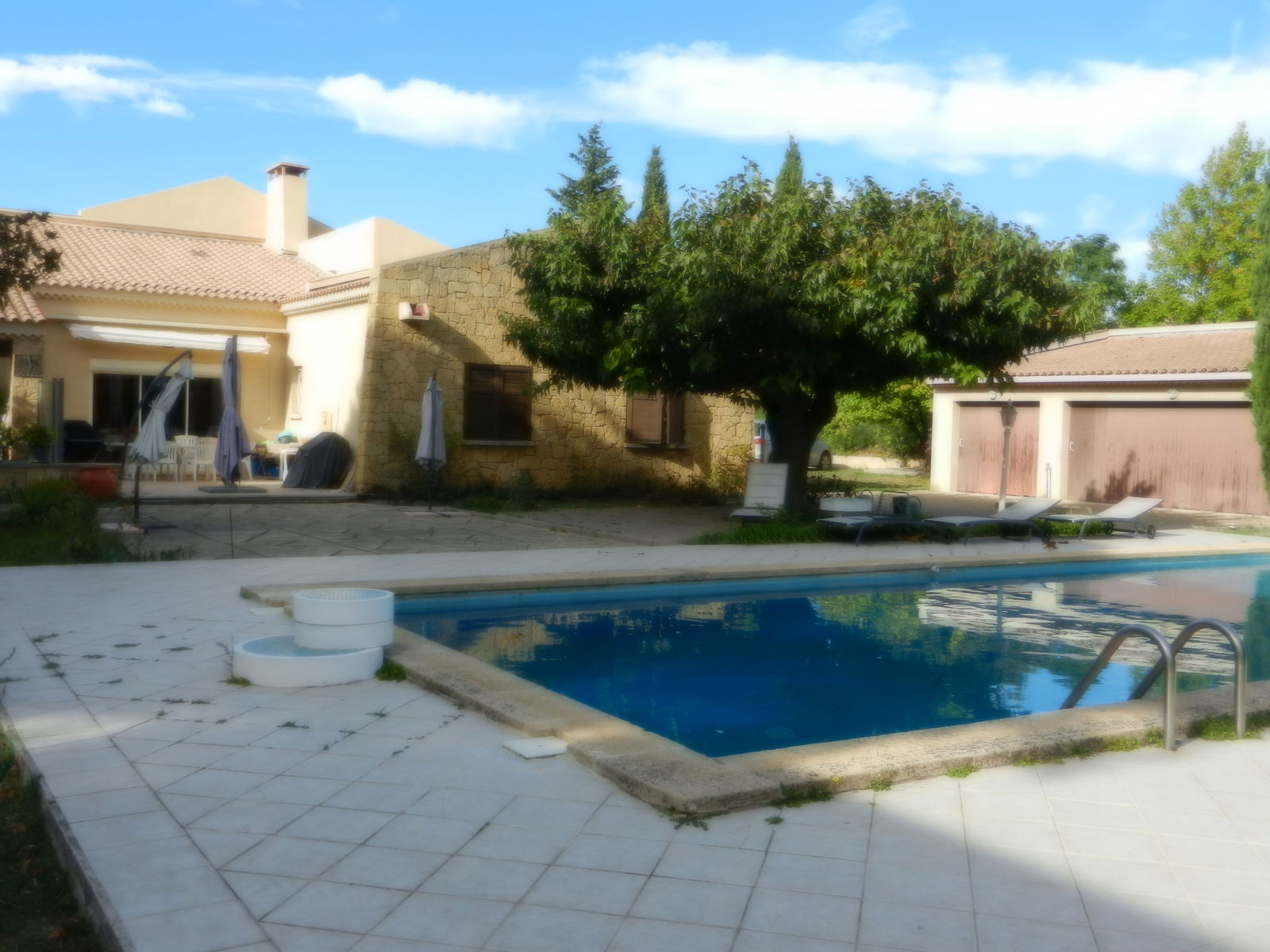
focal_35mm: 33
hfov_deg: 55.4
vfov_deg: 42.9
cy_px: 476
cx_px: 635
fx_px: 1211
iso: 160
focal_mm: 5.9
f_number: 3.8
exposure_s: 1/800
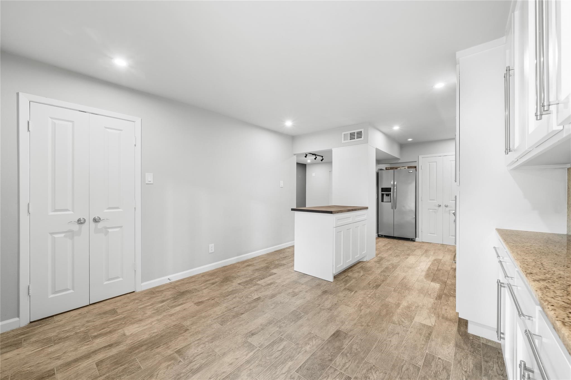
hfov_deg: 108.3
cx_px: 286
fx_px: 206
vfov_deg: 85.4
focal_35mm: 13
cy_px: 190
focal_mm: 13
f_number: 9
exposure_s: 5
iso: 250
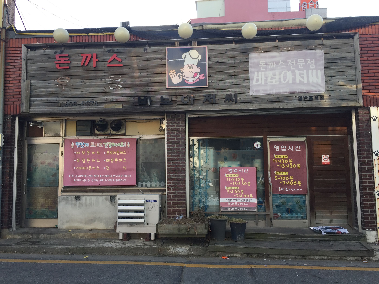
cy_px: 142
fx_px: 318
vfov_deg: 48.2
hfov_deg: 61.7
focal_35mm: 29
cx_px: 190
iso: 32
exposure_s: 1/319
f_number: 2.2
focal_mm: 4.15
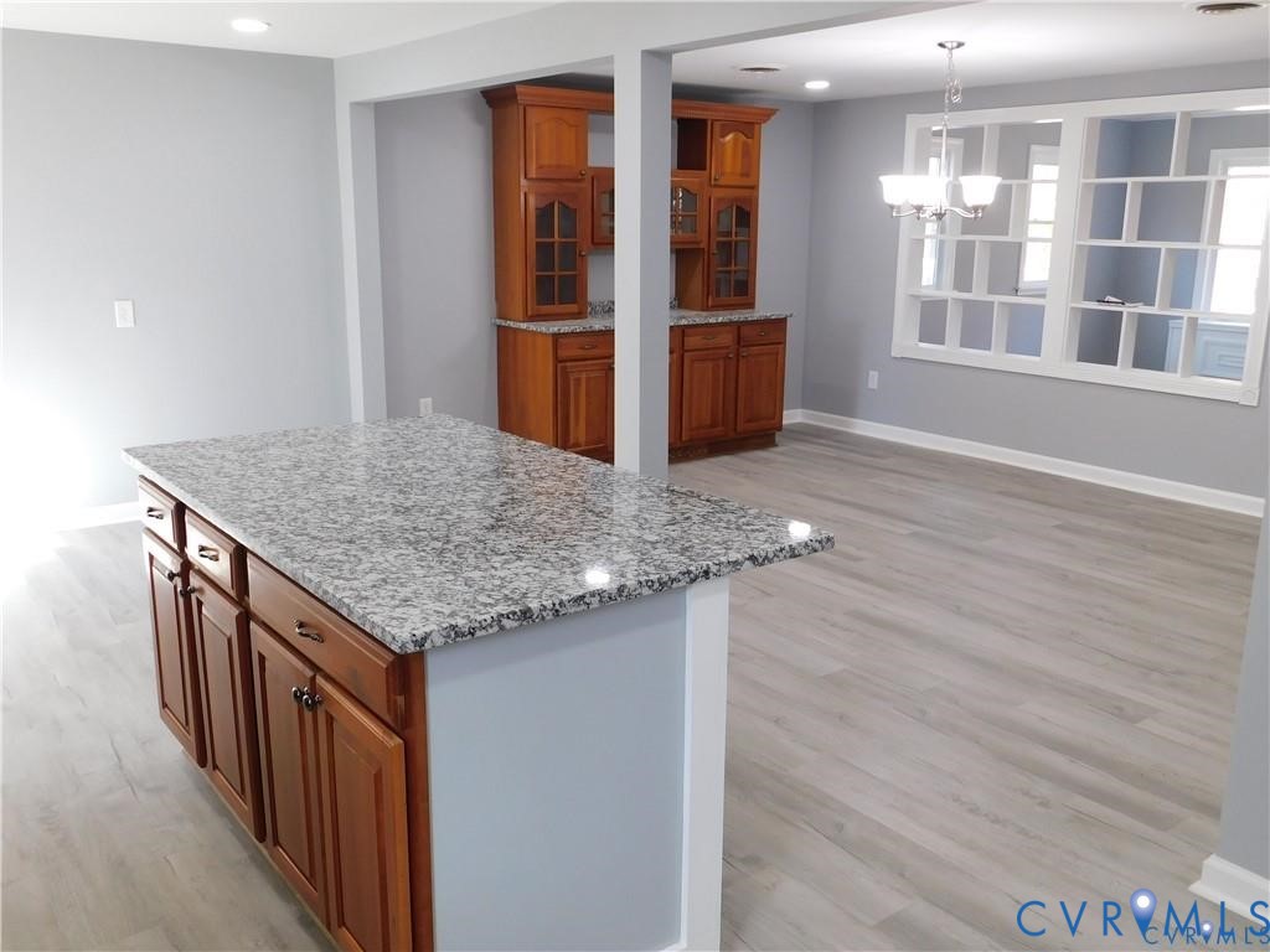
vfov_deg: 46.8
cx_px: 635
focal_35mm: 30
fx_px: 1101
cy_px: 476
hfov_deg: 60.0
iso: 160
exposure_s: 1/30
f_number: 3.2
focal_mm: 5.3
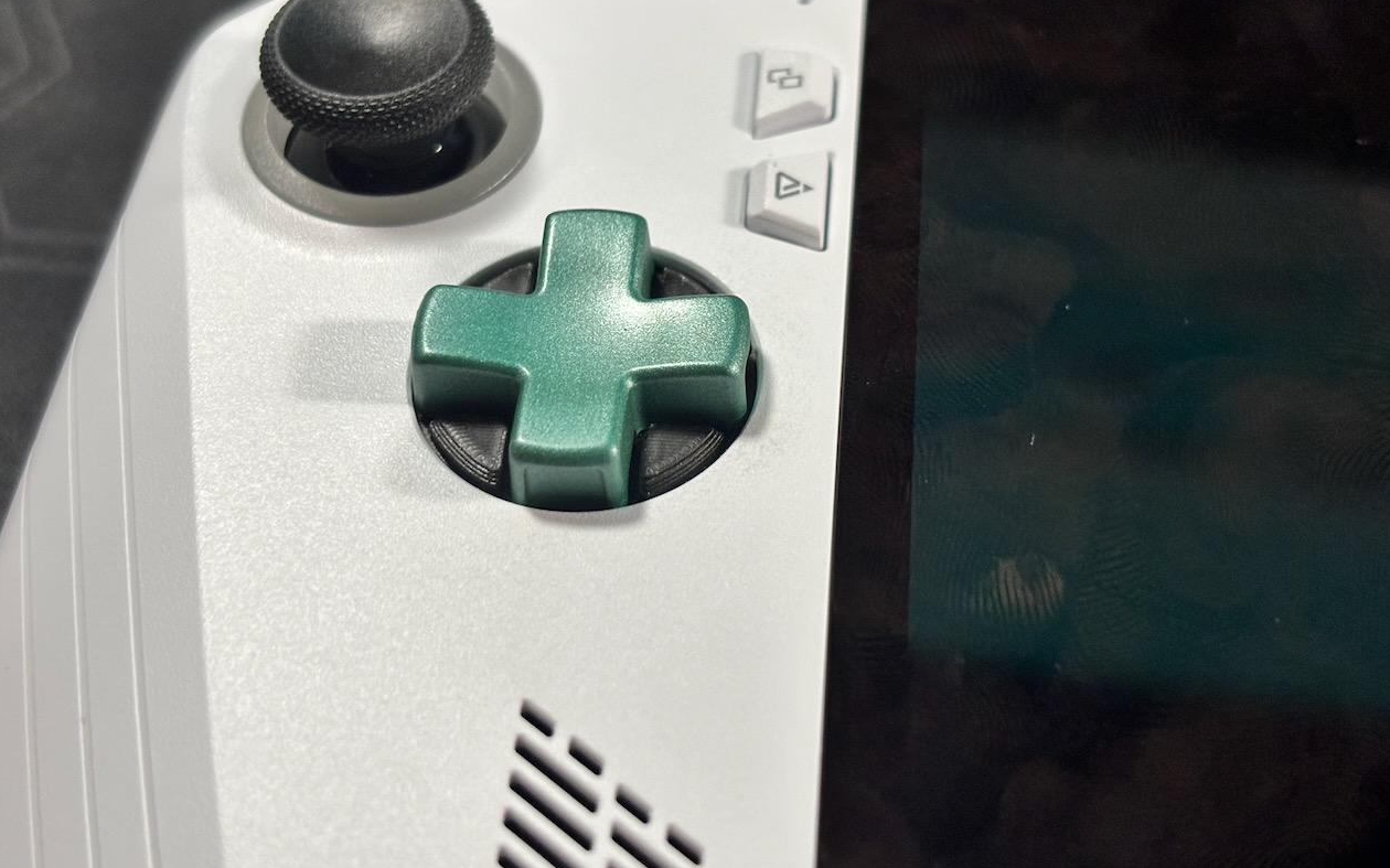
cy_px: 360
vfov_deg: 23.1
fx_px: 2121
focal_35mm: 56
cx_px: 691
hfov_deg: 36.3
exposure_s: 1/40
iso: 250
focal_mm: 5.96
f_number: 1.6
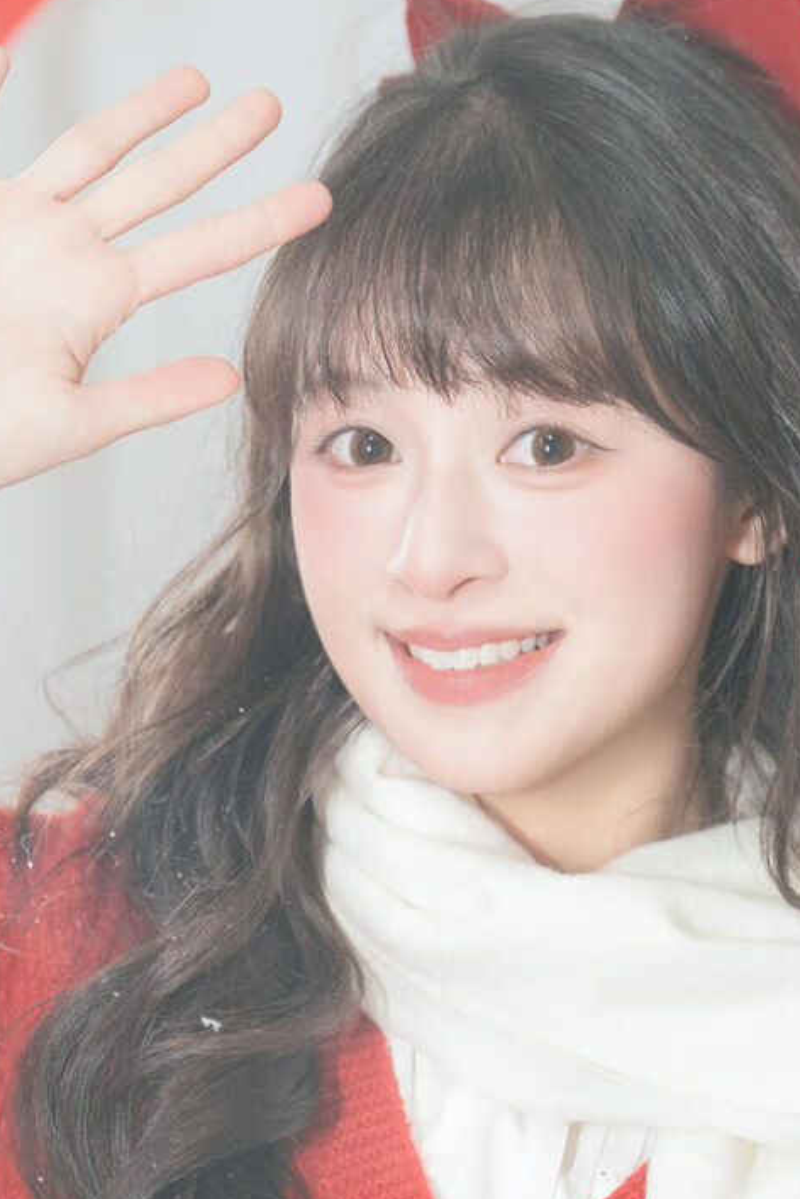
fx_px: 12166
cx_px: 842
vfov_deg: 5.6
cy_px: 726
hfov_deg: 3.8
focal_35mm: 365
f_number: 2.8
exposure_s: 1/160
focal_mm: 164
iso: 1600
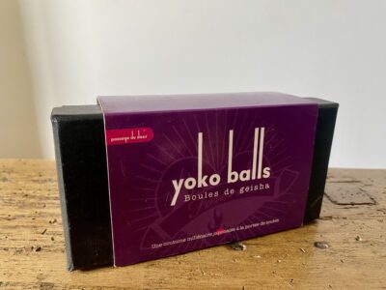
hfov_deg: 67.3
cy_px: 145
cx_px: 193
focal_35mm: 26
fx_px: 290
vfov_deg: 53.1
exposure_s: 1/60
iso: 250
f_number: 1.8
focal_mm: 4.25
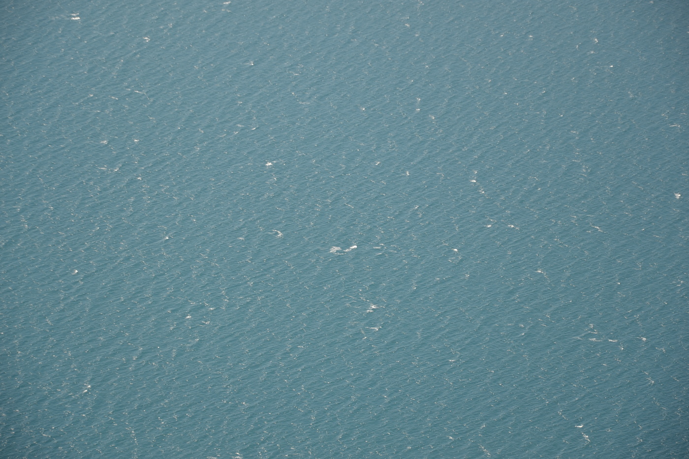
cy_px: 230
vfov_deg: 8.7
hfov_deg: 13.0
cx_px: 344
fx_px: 3014
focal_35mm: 158
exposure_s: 1/200
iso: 100
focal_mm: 105
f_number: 7.1
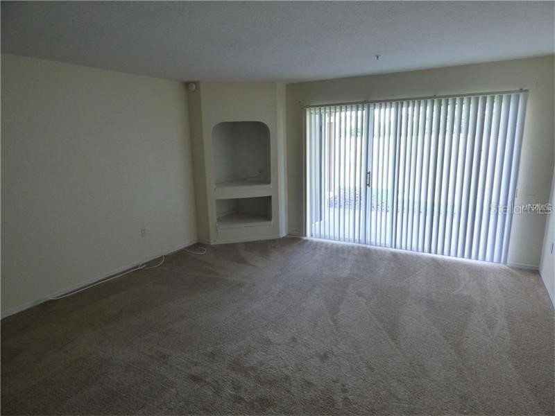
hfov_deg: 81.7
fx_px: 321
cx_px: 278
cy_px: 208
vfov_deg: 66.0
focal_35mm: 20
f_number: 2.8
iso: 250
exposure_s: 1/100
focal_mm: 3.58
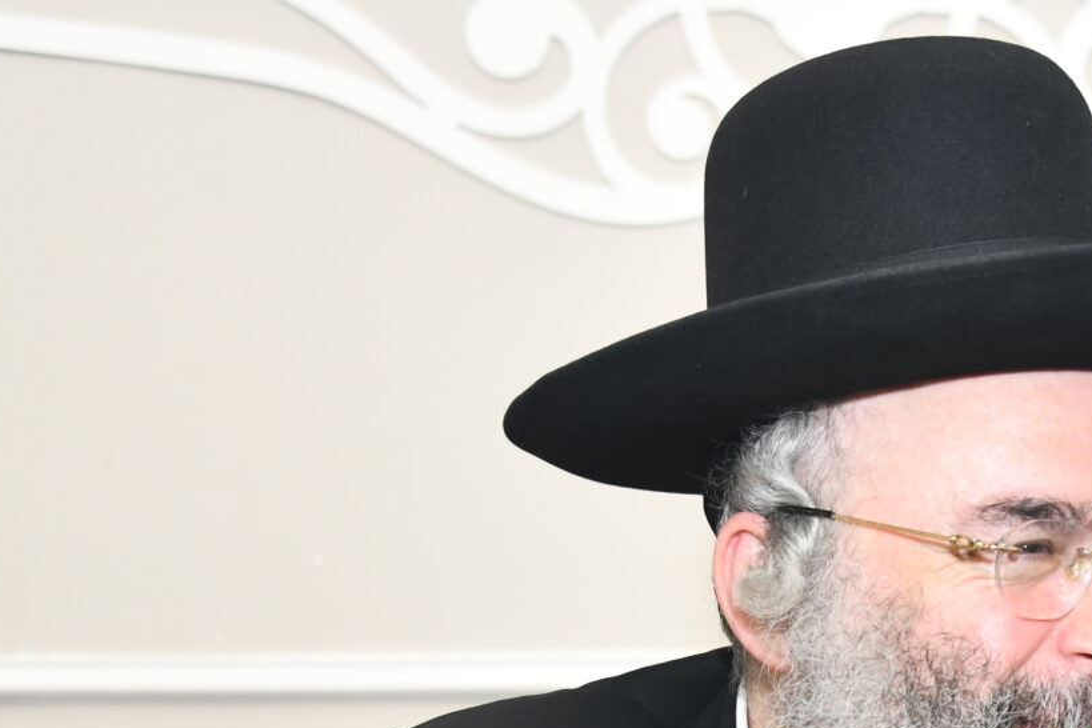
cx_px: 1304
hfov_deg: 19.3
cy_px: 697
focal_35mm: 100
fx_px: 3033
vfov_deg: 13.5
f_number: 5
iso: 1600
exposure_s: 1/125
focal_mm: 40
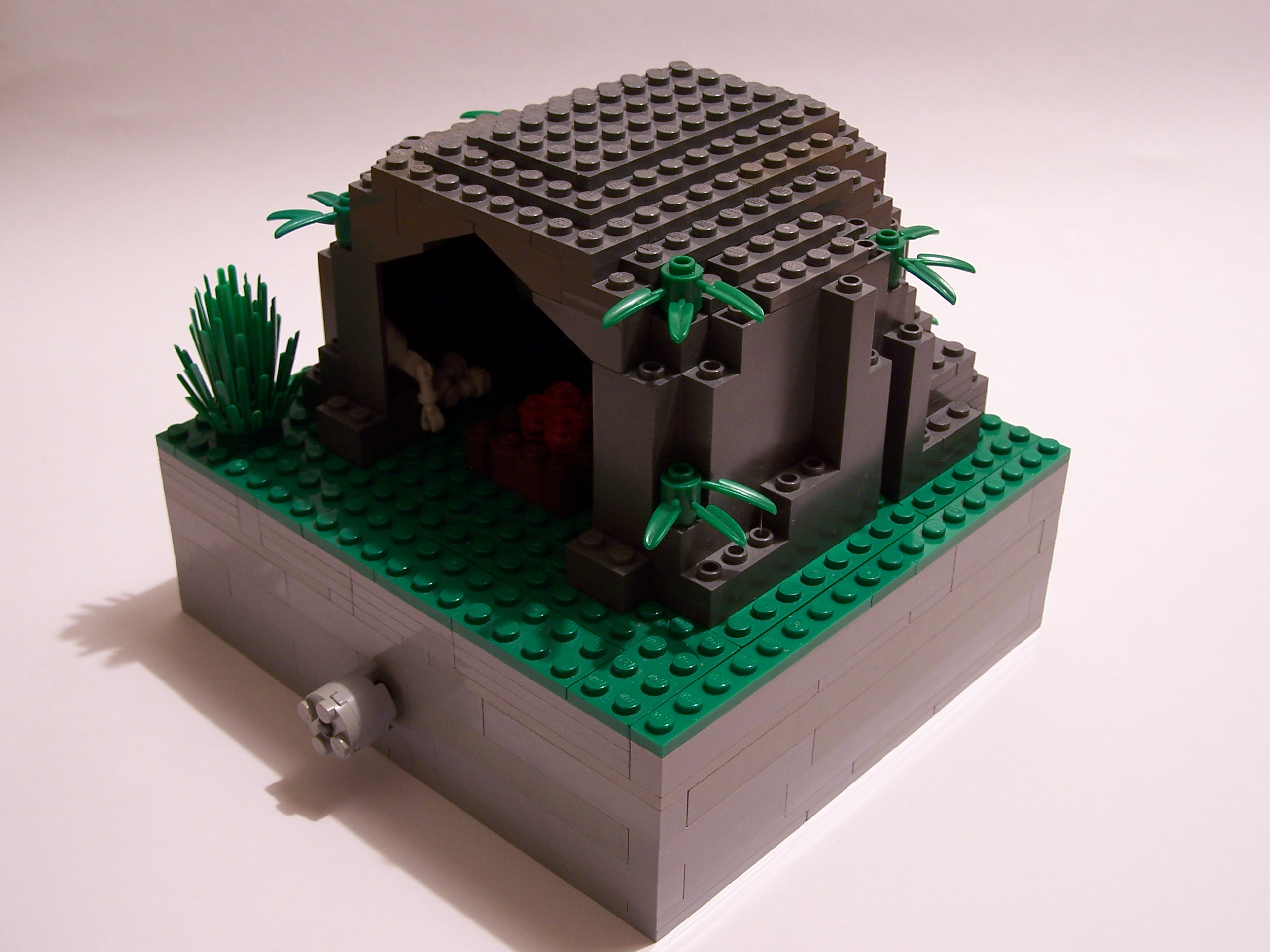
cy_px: 476
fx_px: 1761
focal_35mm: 48
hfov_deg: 39.7
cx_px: 635
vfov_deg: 30.3
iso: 80
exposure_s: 1/3
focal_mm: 8
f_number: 3
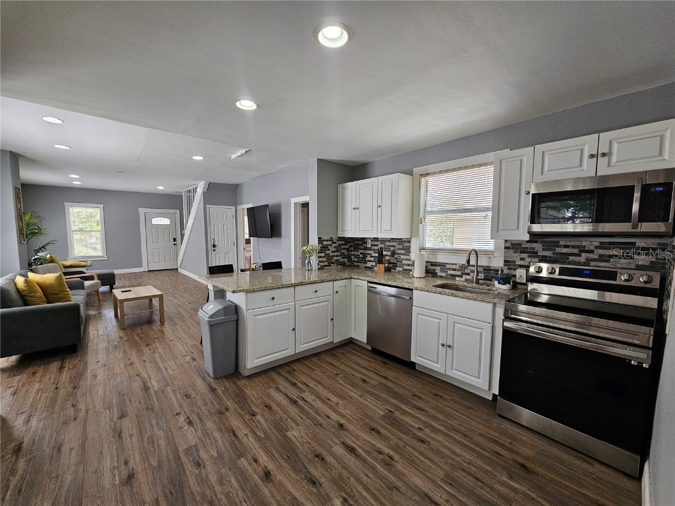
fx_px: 253
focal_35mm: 13
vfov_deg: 89.9
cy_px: 253
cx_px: 338
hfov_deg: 106.2
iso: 100
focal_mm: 2.2
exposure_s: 1/60
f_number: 2.2
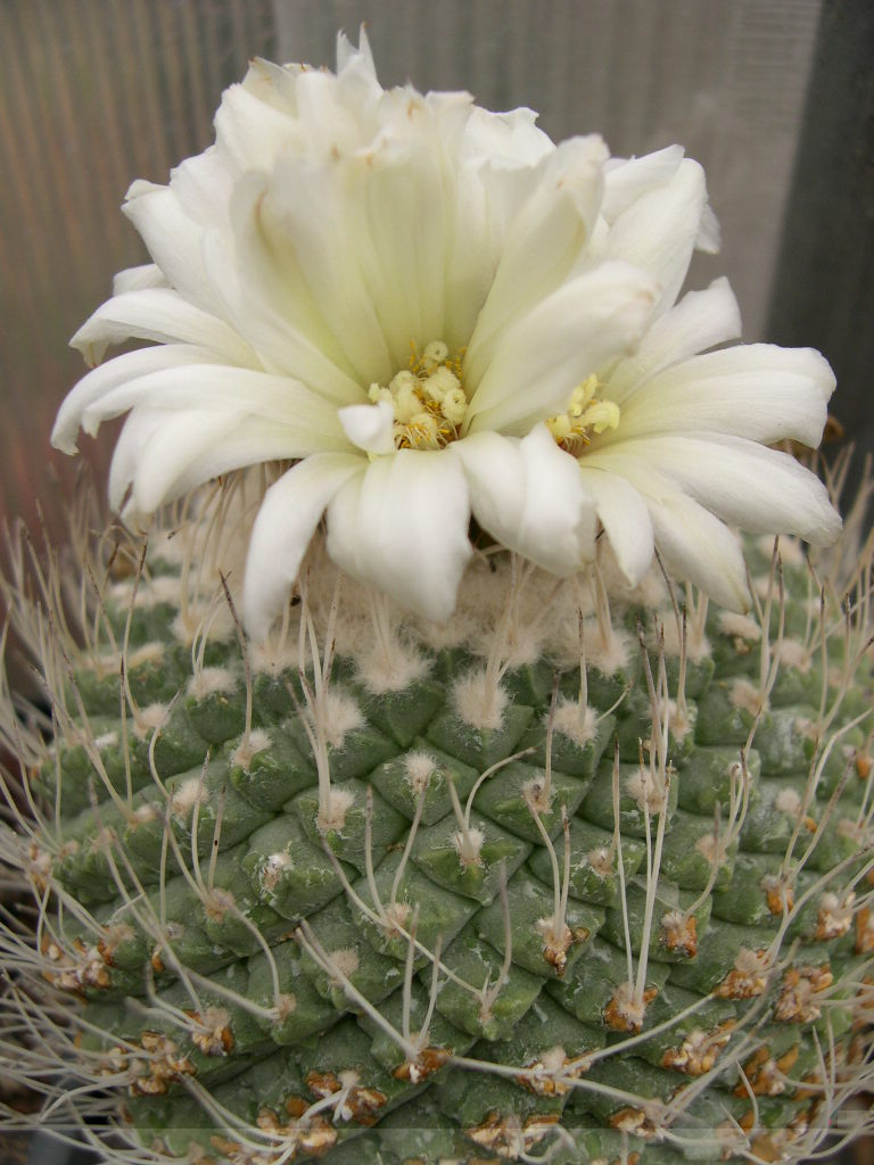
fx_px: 1279
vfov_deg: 49.0
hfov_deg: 37.7
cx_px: 437
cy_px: 582
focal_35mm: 38
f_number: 2.8
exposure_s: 1/530
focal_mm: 8
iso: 100
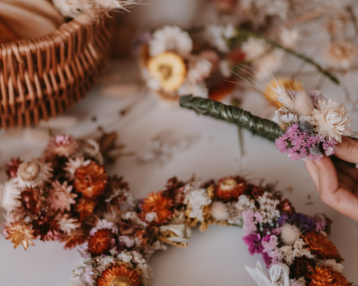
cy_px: 118
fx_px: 646
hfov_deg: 30.8
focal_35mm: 61
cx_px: 136
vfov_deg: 25.0
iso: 200
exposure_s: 1/250
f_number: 1.4
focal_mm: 30
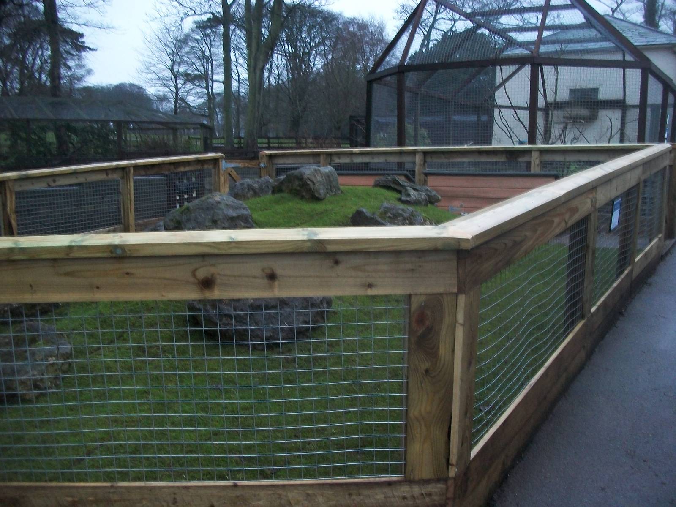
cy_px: 254
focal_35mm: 32
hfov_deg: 56.8
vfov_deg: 44.2
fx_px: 625
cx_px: 338
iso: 220
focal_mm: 5.7
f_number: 2.9
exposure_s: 1/8
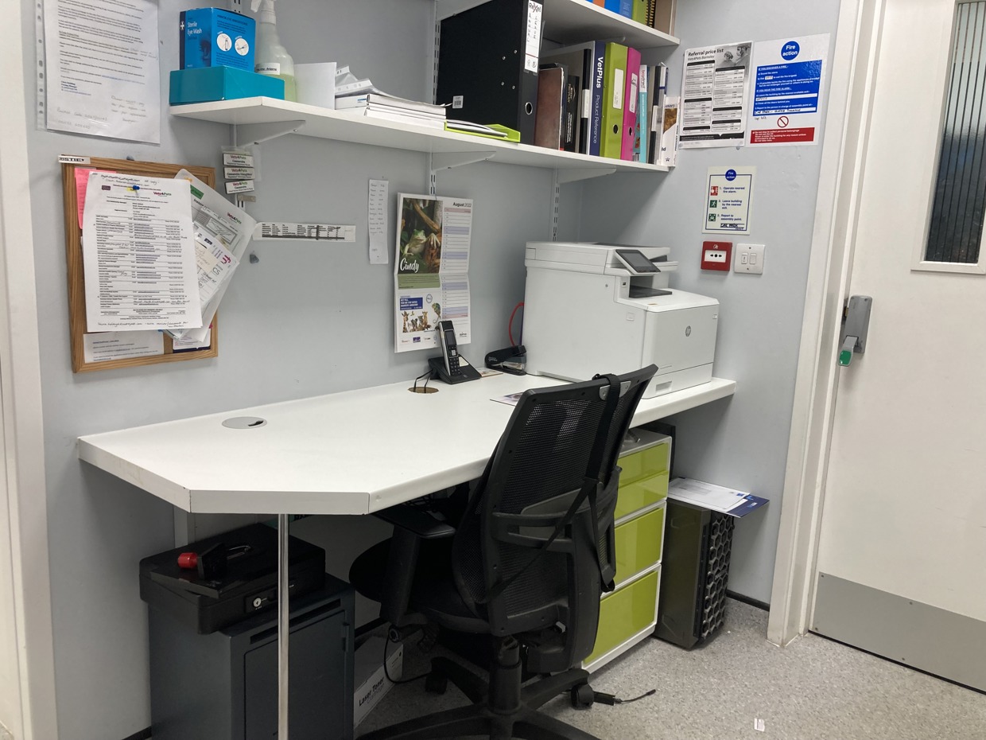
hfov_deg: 63.4
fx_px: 798
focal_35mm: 28
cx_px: 493
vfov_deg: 49.7
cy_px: 370
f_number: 1.8
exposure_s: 1/50
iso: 50
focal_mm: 3.99
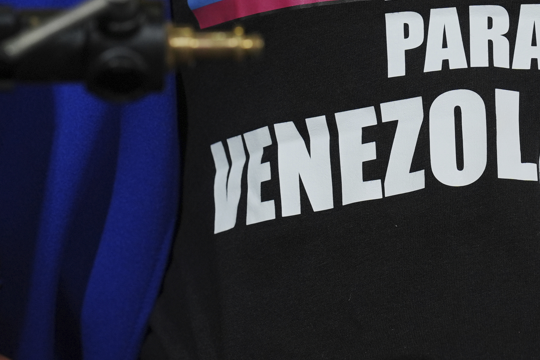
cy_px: 127
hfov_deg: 5.6
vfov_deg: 3.7
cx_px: 463
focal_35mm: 368
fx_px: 5519
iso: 640
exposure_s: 1/500
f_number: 4.5
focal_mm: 135
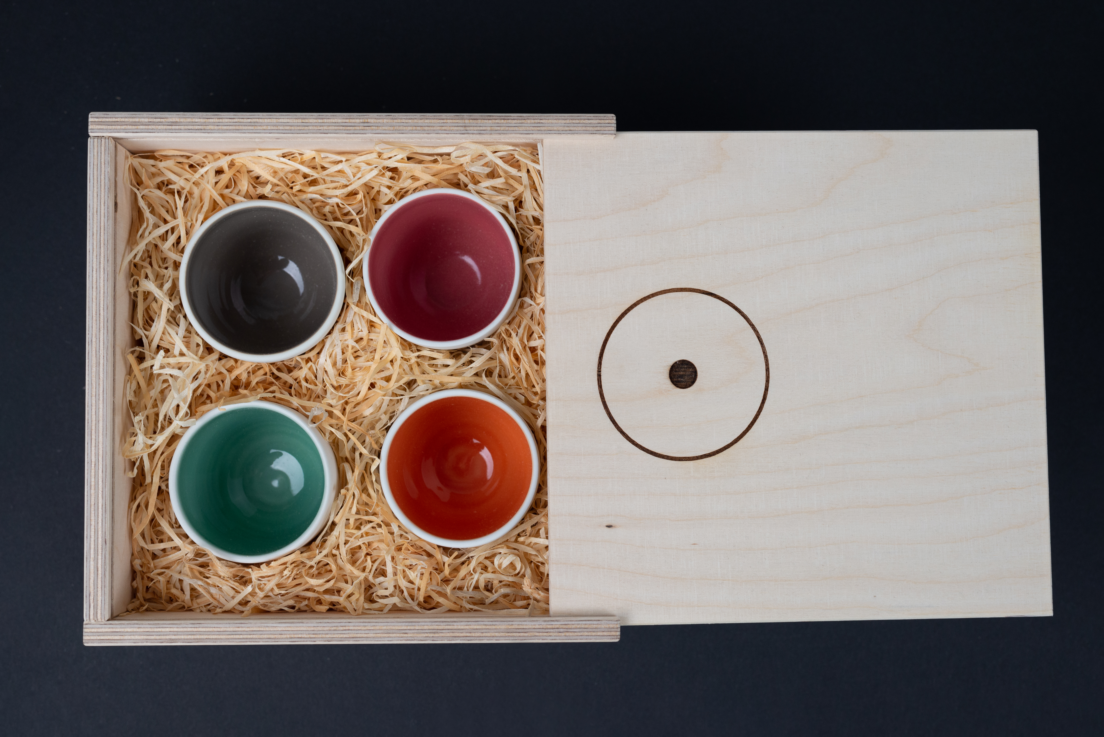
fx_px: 1534
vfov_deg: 27.0
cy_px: 368
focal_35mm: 50
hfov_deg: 39.6
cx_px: 552
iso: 640
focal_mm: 50
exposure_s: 1/125
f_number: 6.3
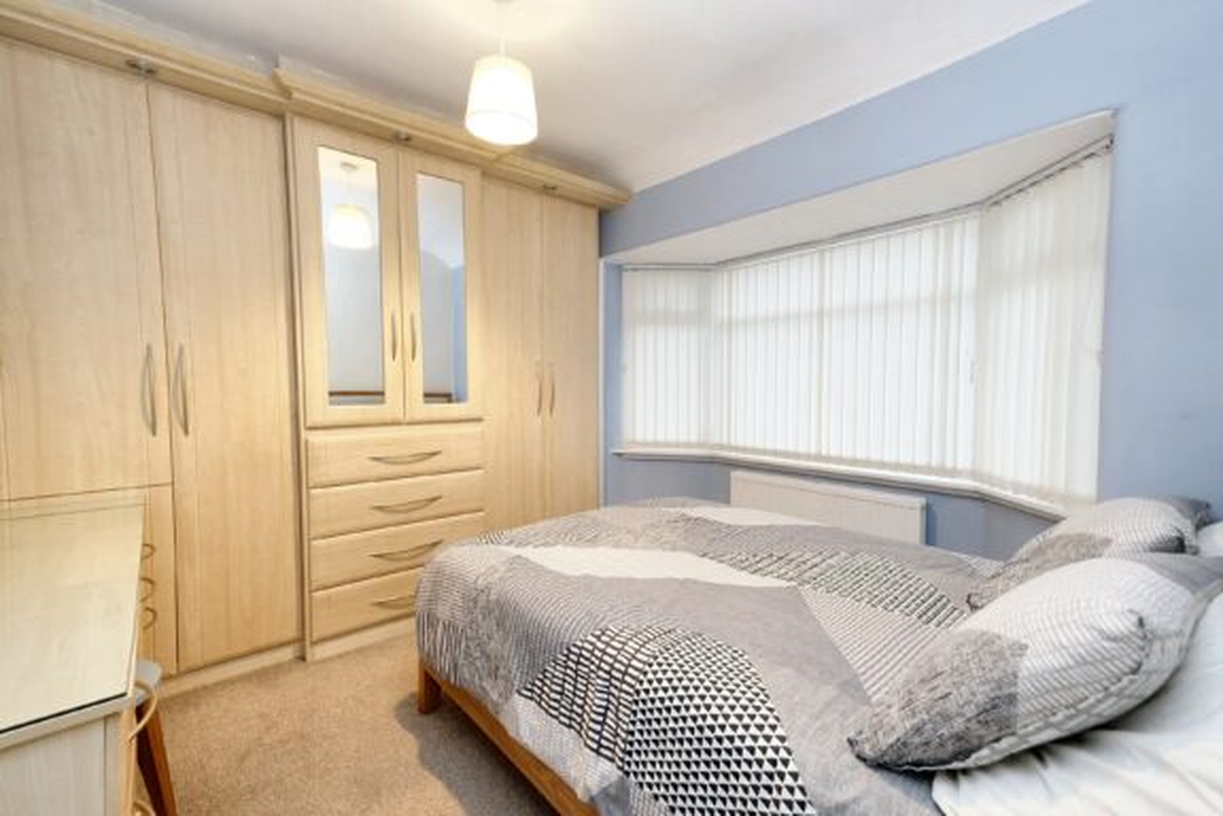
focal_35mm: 15
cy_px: 408
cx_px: 612
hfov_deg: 100.4
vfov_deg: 77.3
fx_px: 510
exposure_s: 1/20
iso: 800
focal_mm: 10
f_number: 4
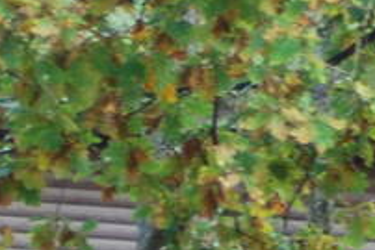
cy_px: 379
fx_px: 8683
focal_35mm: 833
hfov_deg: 2.5
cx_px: 486
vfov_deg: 1.7
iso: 400
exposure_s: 1/125
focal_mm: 70
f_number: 4
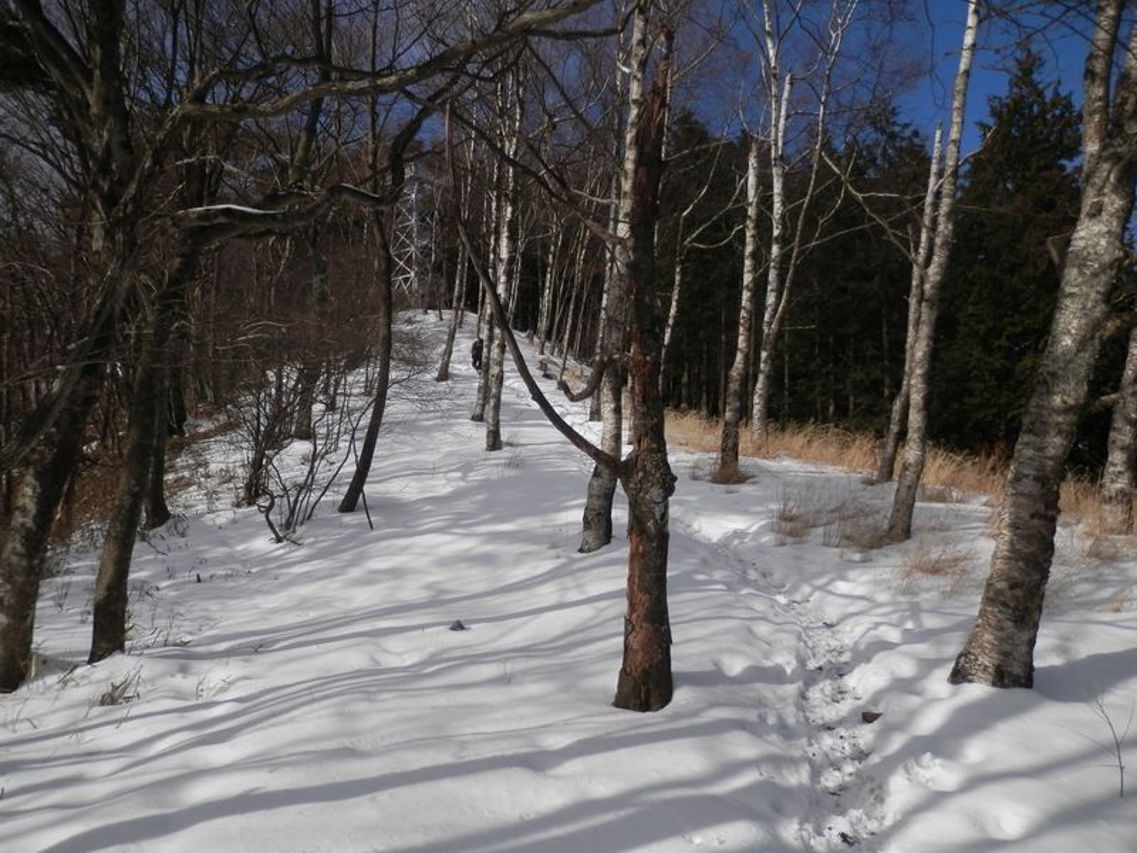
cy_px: 426
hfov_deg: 69.4
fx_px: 821
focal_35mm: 25
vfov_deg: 54.9
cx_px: 568
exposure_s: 1/320
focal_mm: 4.5
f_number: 8.7
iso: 80
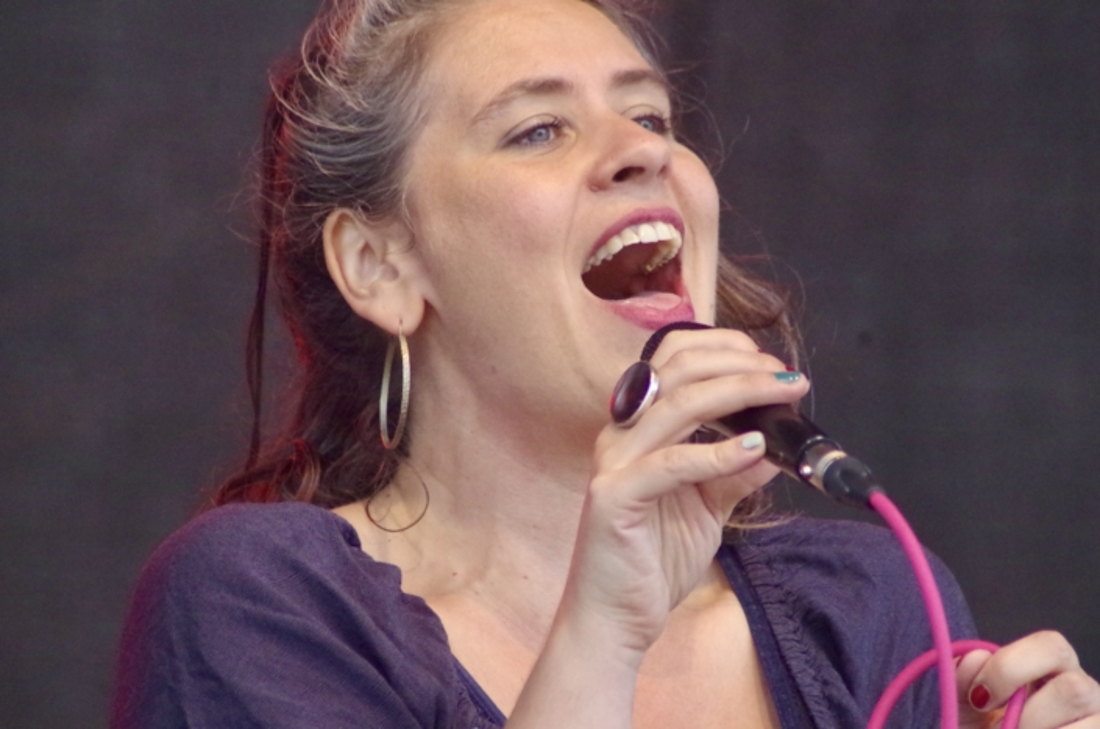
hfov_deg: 4.6
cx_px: 550
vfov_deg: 3.0
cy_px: 364
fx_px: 13722
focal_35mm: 450
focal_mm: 300
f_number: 6.3
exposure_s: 1/800
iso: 3200
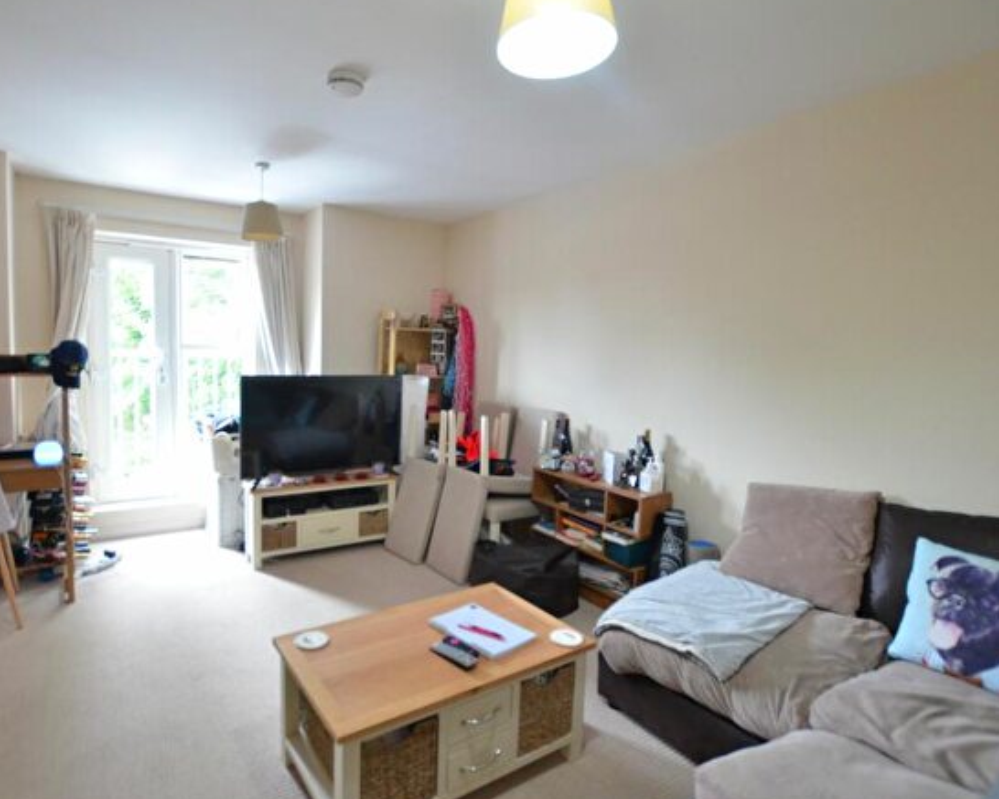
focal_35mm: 18
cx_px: 421
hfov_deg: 85.7
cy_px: 400
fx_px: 532
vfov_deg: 73.8
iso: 2000
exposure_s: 1/100
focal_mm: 10
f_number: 3.5
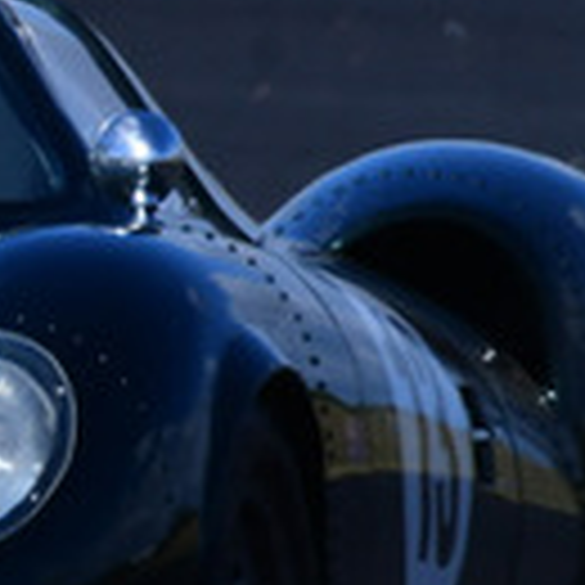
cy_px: 122
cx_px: -666
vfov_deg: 0.4
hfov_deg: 0.4
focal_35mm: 3922
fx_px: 74988
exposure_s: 1/640
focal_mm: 500
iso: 250
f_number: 11
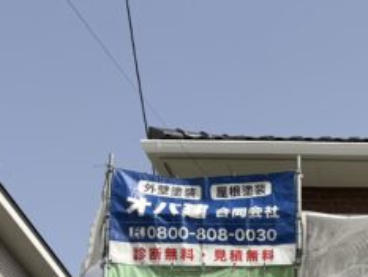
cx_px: 469
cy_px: 426
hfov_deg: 22.3
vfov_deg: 16.8
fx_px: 840
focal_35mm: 79
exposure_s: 1/4673
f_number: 1.78
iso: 80
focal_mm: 6.76
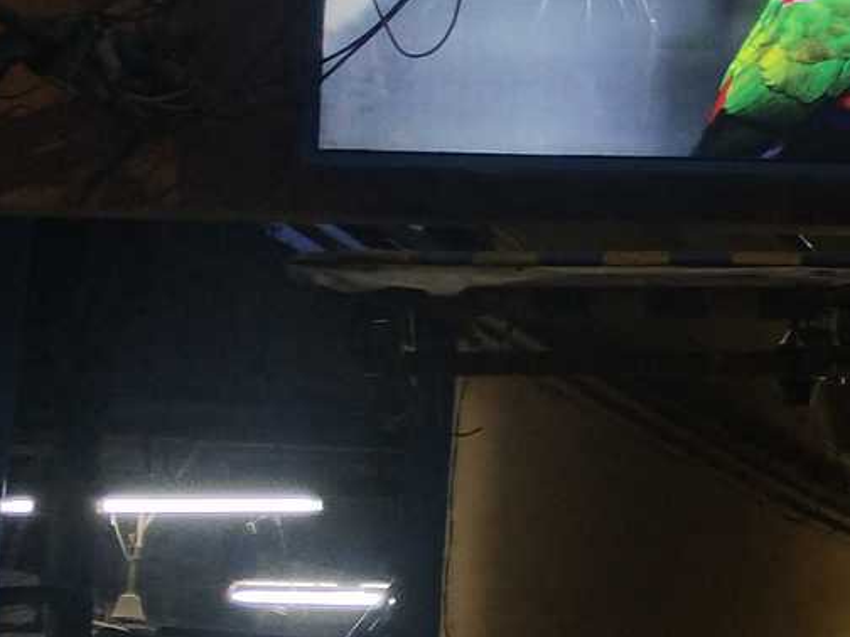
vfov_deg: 12.4
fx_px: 2922
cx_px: 1619
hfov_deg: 14.2
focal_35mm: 119
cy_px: 477
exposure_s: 1/50
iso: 182
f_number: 1.8
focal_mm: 3.95
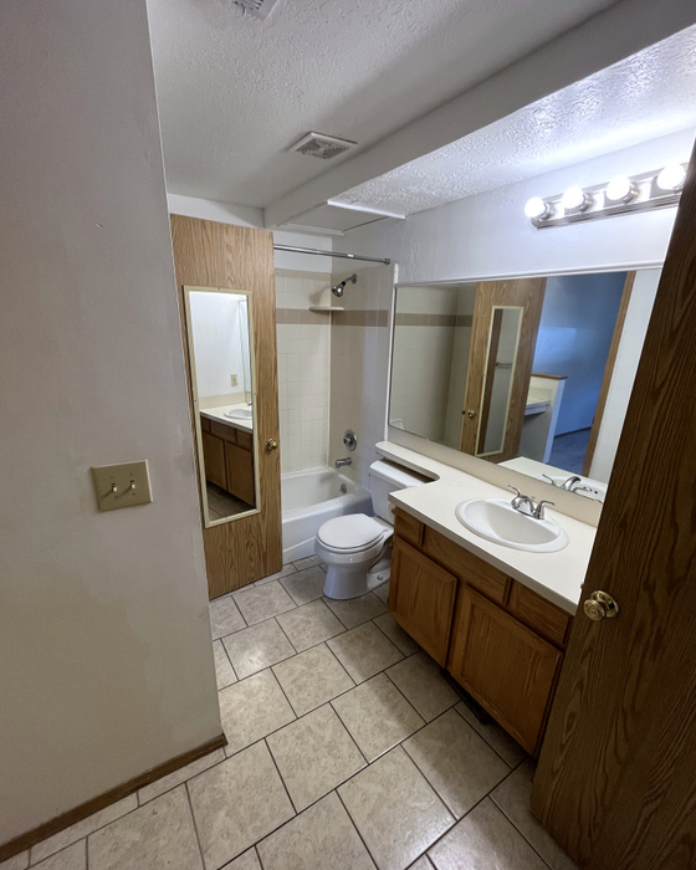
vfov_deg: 96.8
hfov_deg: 84.0
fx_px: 386
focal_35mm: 15
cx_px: 342
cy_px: 449
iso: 320
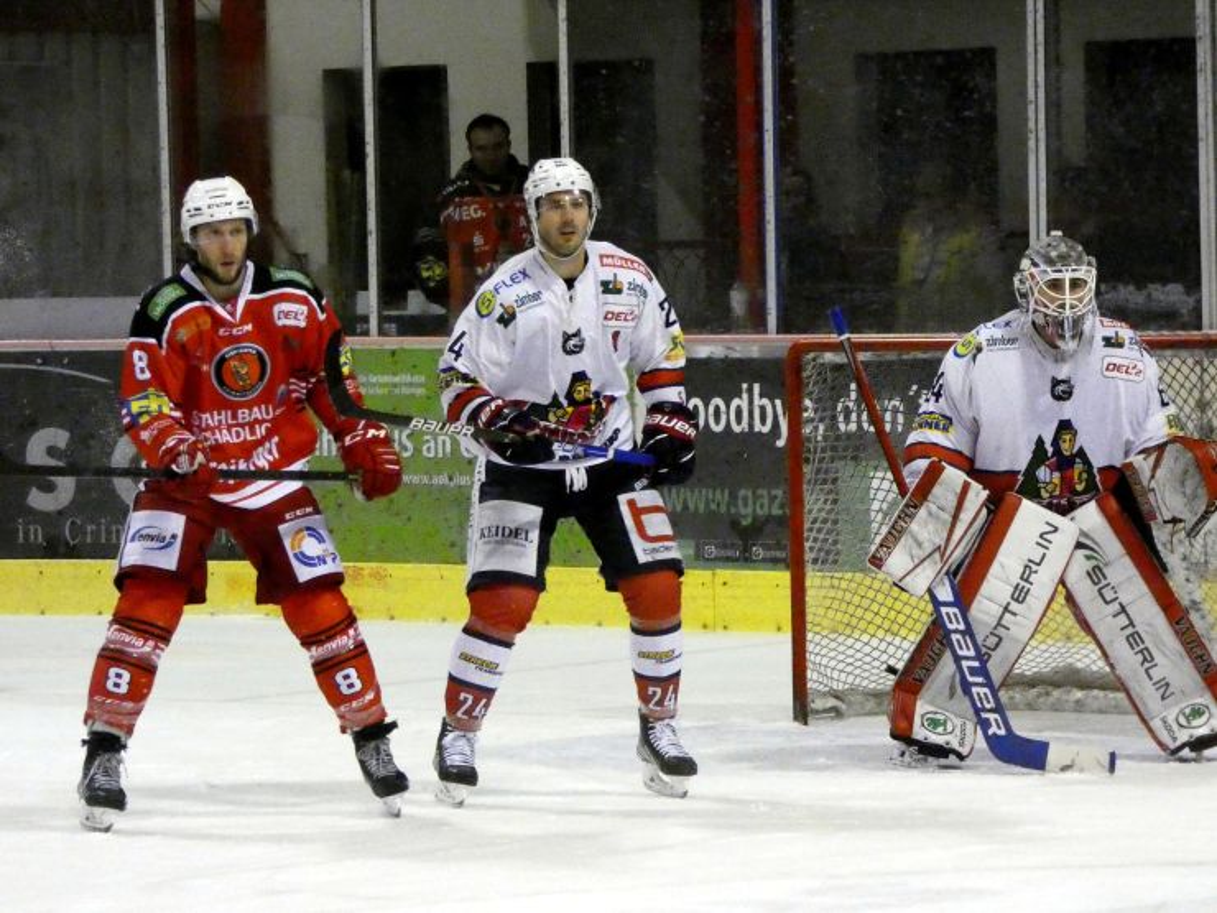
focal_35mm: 211
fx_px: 7418
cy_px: 456
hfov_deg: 9.4
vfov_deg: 7.0
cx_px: 608
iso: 3200
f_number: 5.5
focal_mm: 37.8
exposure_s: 1/200
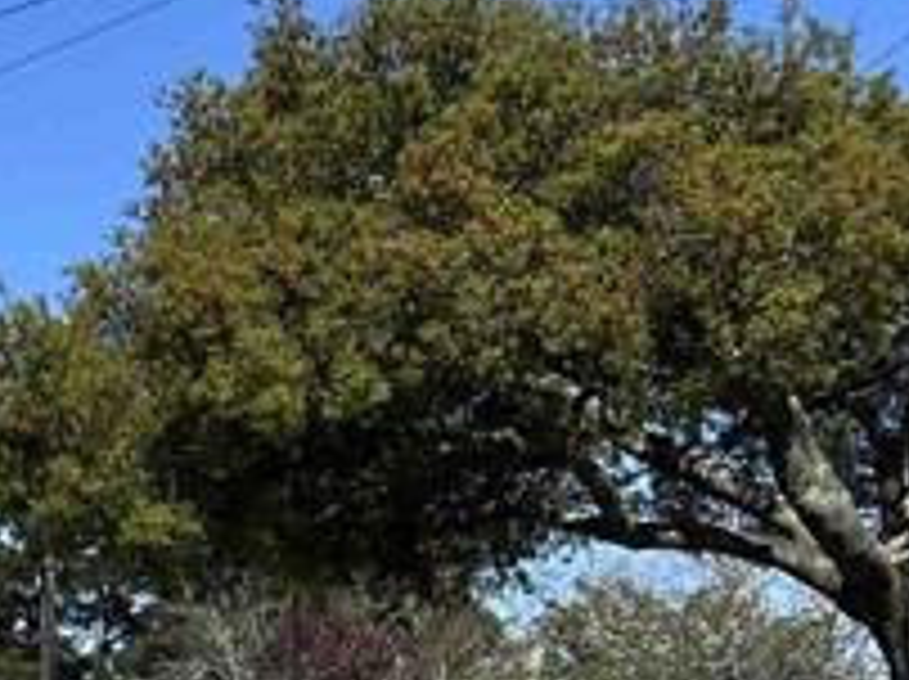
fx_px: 3462
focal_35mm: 132
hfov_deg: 12.1
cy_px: 1009
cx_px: -1233
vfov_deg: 10.8
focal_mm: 5.7
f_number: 1.5
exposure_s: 1/4630
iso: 50
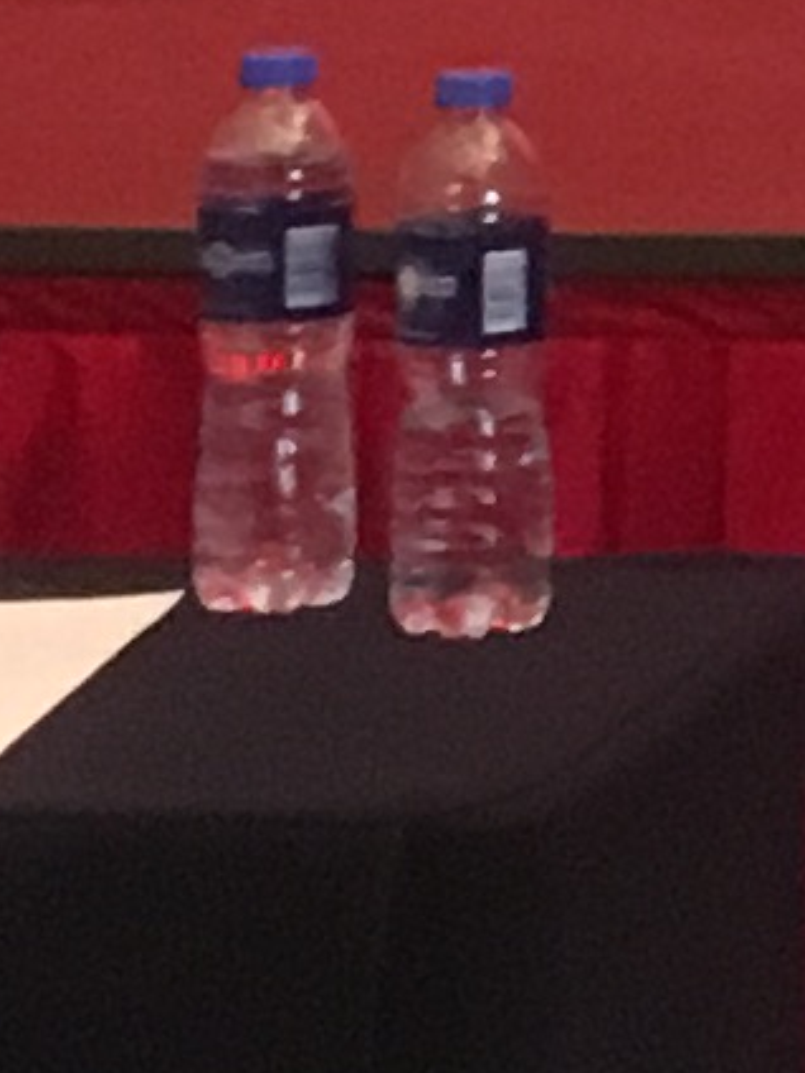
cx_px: 2390
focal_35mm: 276
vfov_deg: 6.9
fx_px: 8558
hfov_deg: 5.1
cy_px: -1149
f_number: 2.2
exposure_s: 1/17
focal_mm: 4.15
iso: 400
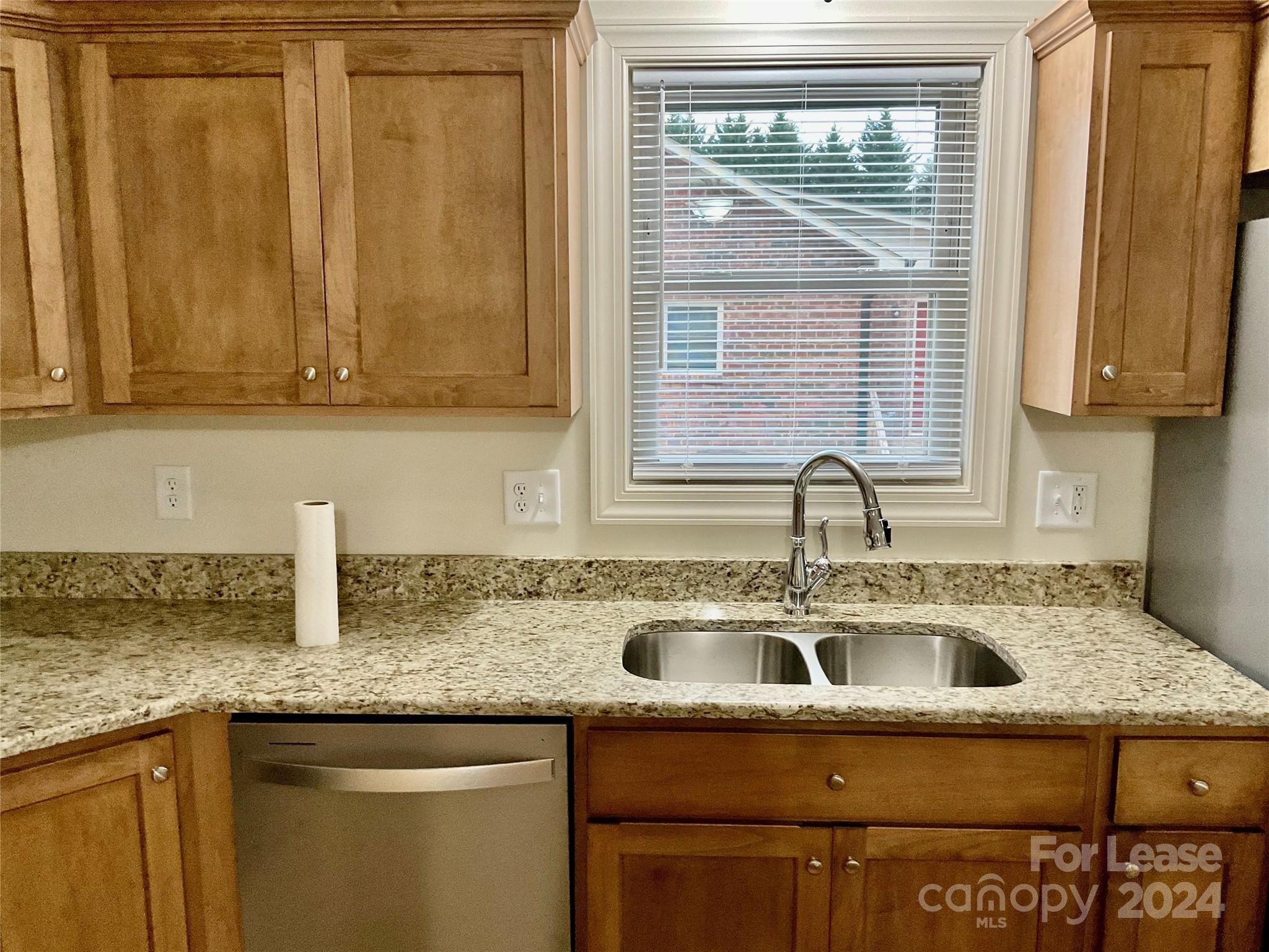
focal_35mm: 29
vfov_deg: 48.2
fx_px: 1063
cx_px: 634
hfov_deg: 61.7
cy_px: 476
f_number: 1.8
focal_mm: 3
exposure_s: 1/60
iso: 160
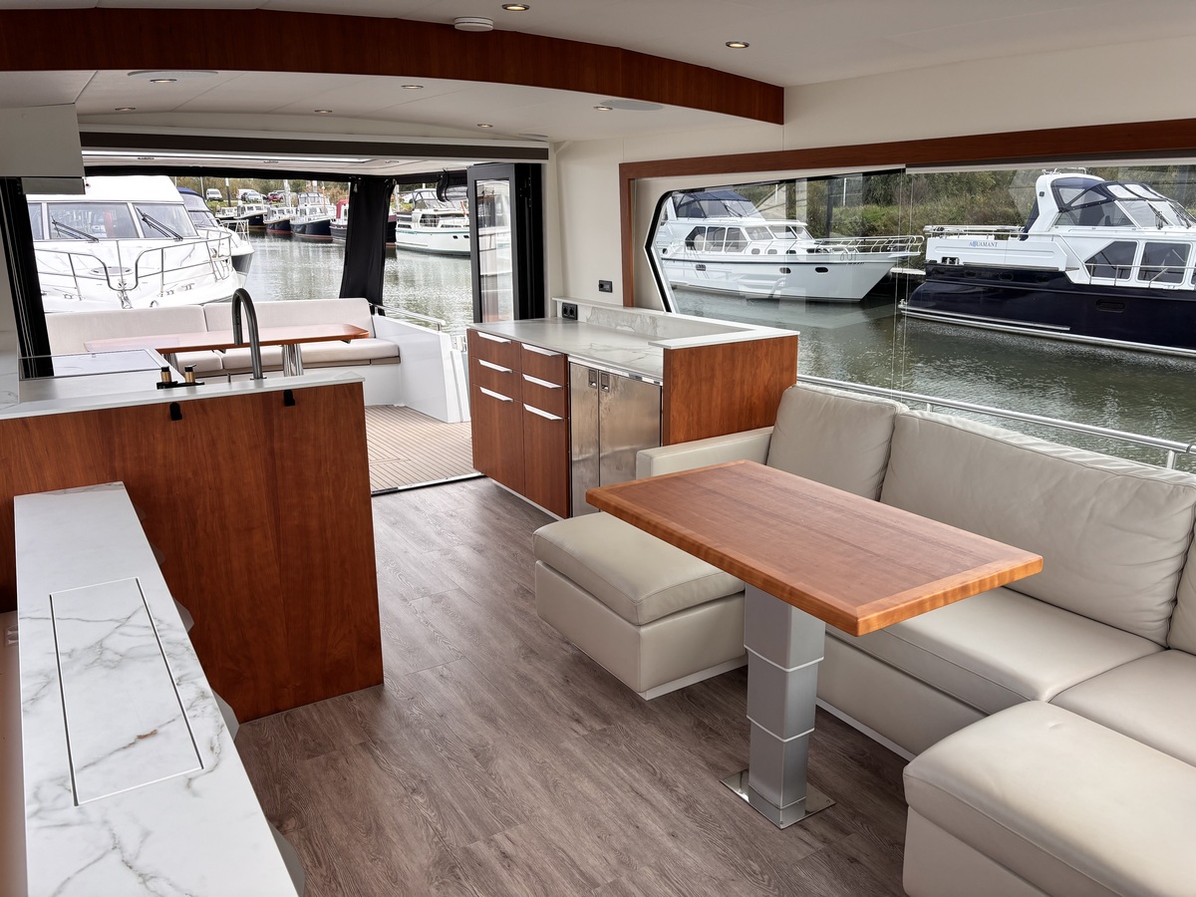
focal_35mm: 26
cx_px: 598
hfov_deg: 67.3
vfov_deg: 53.1
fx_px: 898
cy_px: 448
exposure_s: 1/381
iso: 50
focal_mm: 5.96
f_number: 1.6
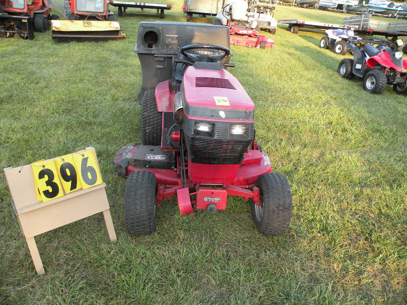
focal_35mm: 27
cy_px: 152
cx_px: 204
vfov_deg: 51.4
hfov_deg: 65.3
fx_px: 317
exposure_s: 1/73.2
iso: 64
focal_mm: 4.7
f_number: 3.5
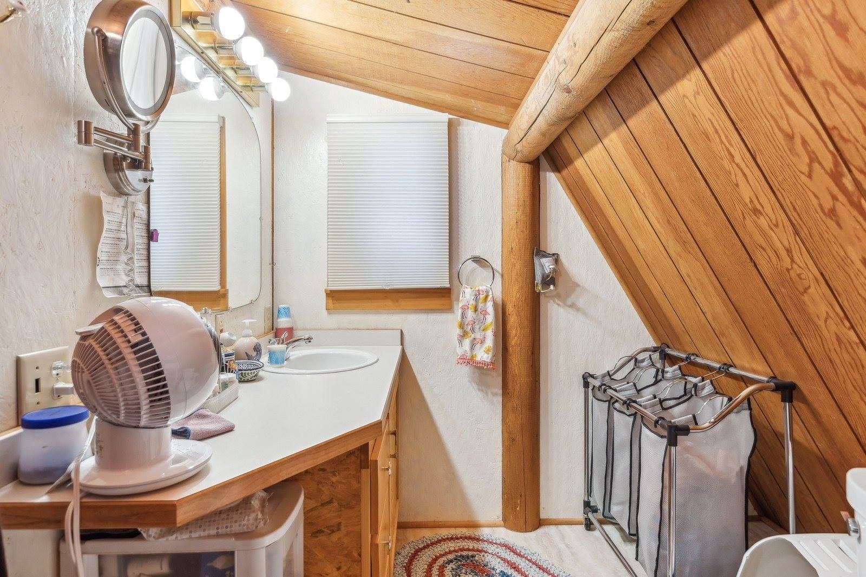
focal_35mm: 19
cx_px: 433
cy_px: 288
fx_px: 457
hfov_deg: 86.9
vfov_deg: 64.5
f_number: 6.3
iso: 100
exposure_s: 1/6
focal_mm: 13
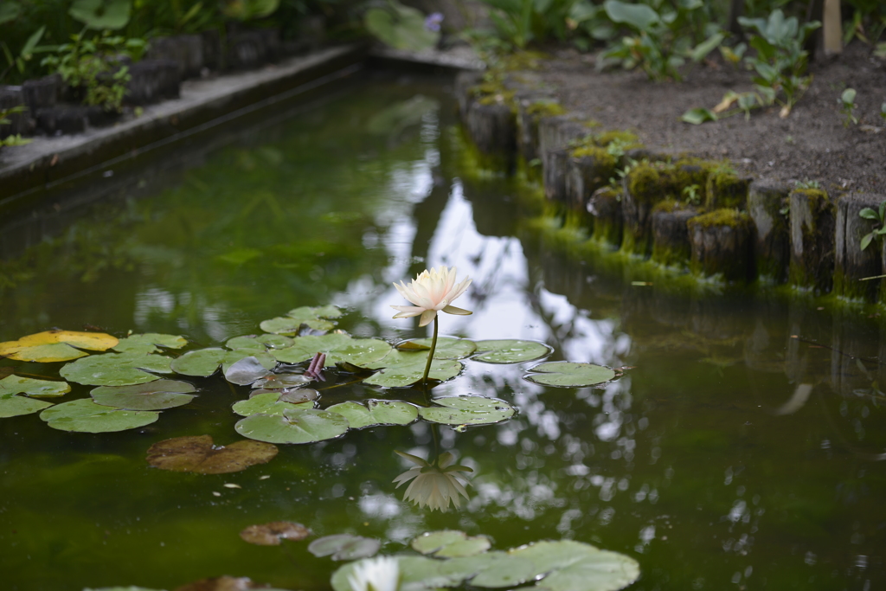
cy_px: 296
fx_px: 2215
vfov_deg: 15.2
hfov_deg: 22.6
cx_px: 443
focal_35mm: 90
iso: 100
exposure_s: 1/400
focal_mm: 90
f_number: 3
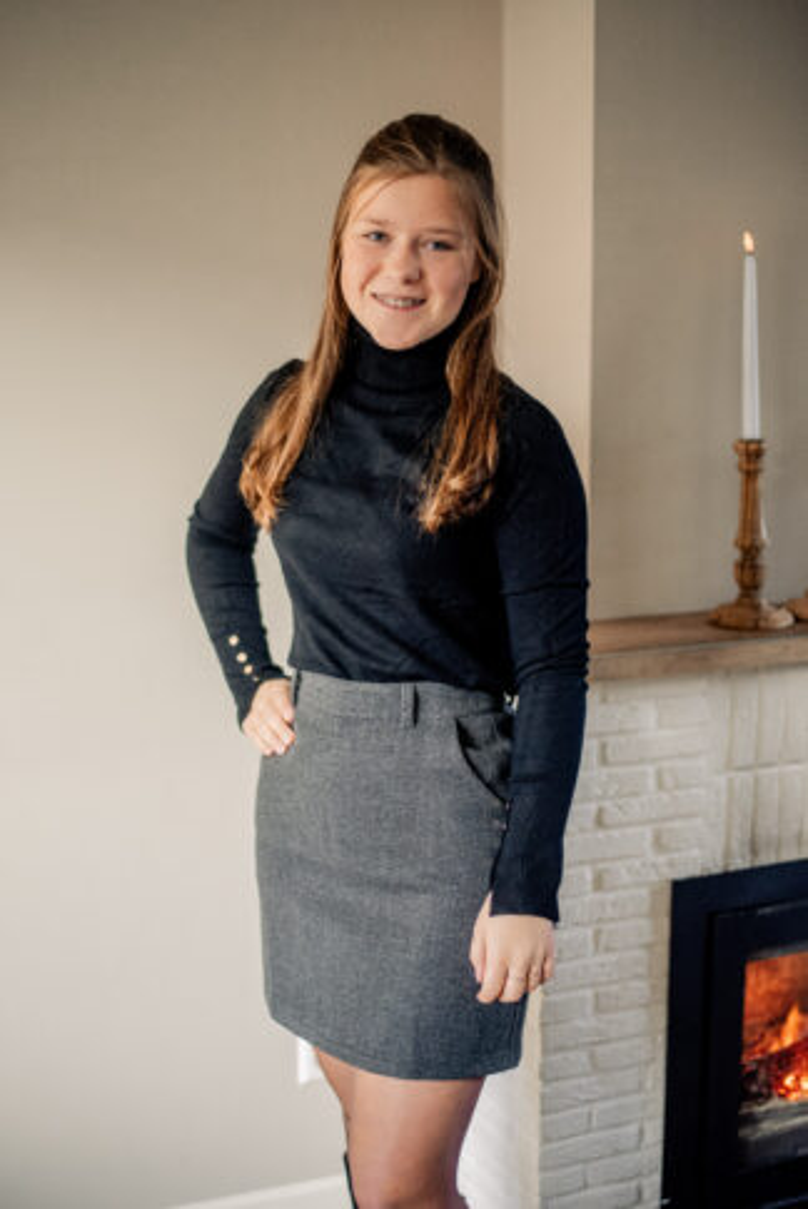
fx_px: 1681
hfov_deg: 27.0
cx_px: 404
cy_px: 604
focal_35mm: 50
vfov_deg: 39.6
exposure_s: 1/800
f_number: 1.8
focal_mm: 50
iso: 2000
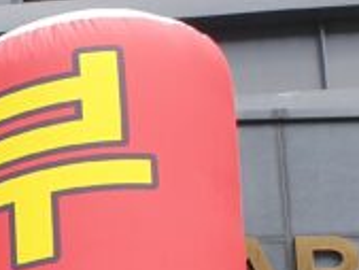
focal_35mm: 118
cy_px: 557
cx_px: -384
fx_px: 1225
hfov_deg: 13.8
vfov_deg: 11.3
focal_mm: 4.3
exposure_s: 1/389
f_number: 2.4
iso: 50
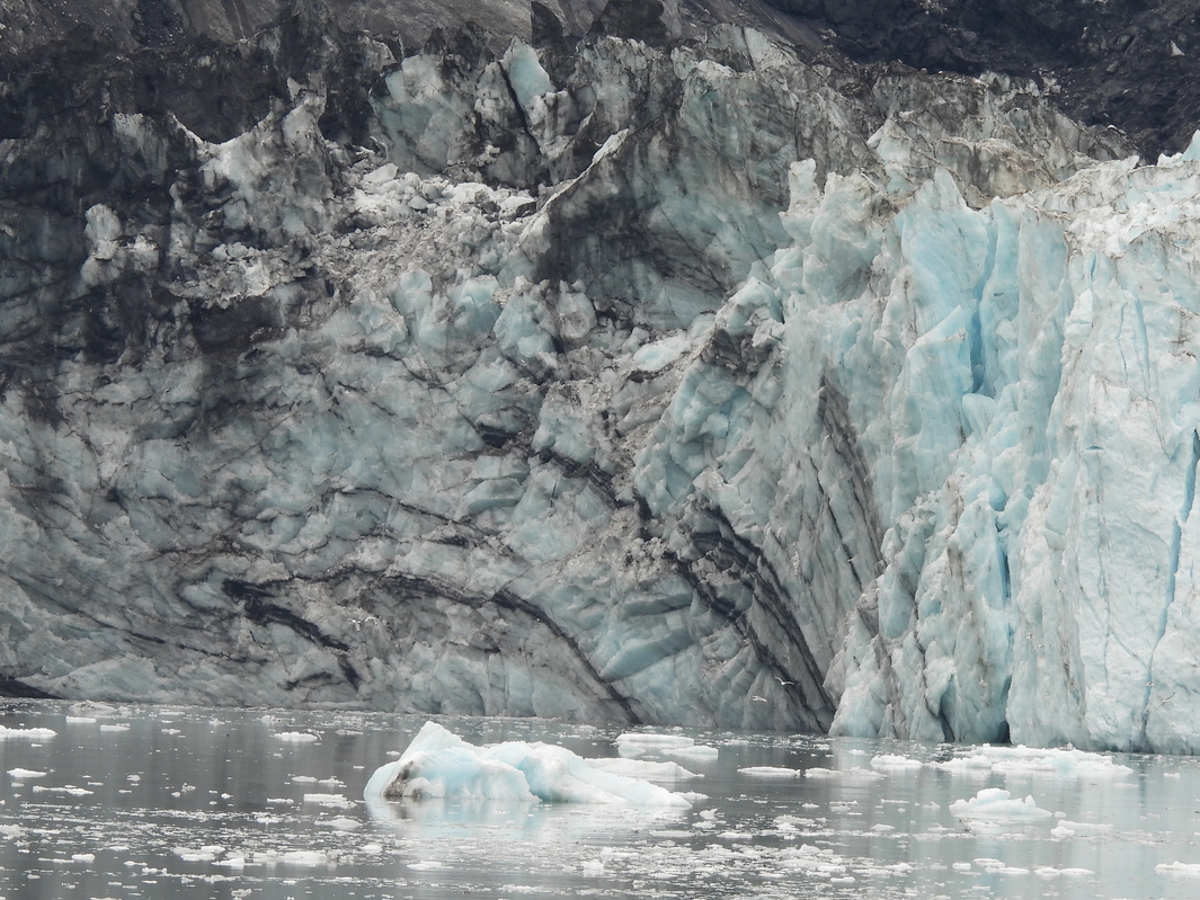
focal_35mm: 541
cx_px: 535
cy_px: 417
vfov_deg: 2.7
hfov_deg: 3.7
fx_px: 18756
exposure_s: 1/400
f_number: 5
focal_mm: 80.3
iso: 100
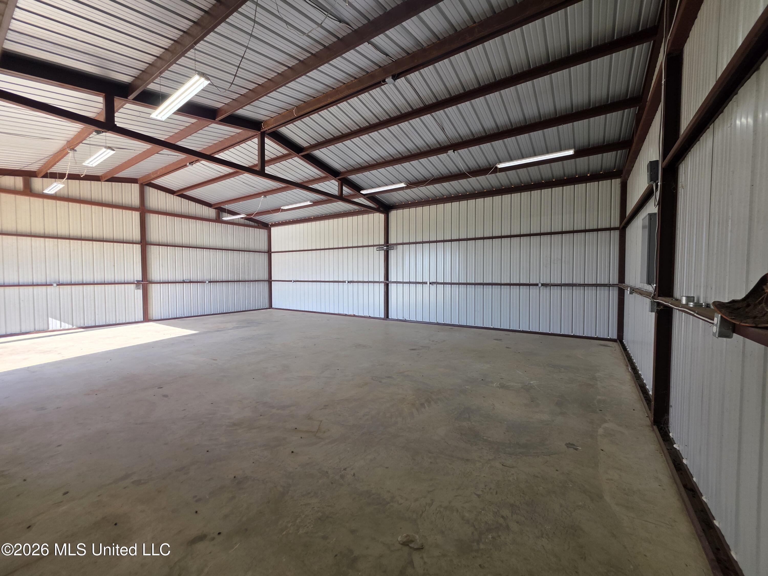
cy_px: 288
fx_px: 288
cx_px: 384
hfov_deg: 106.2
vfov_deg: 89.9
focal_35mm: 13
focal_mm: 2.2
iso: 32
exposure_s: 1/120
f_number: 1.9
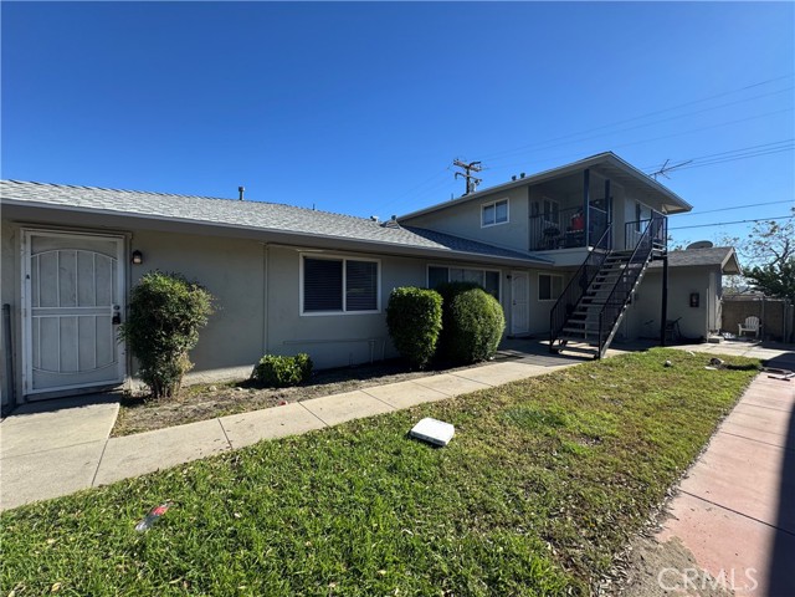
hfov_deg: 102.1
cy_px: 298
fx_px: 322
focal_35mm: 14
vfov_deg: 85.7
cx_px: 398
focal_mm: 2.22
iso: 50
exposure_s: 1/1063
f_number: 2.2
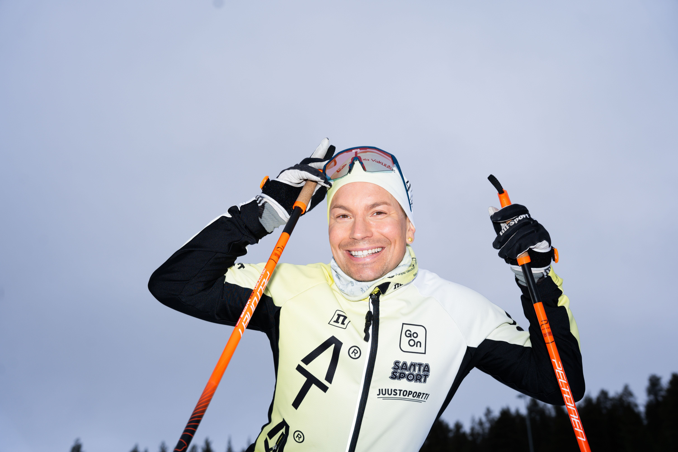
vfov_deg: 32.2
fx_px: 783
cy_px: 226
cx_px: 339
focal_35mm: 42
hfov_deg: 46.8
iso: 100
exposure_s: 1/125
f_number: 5
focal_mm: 41.6
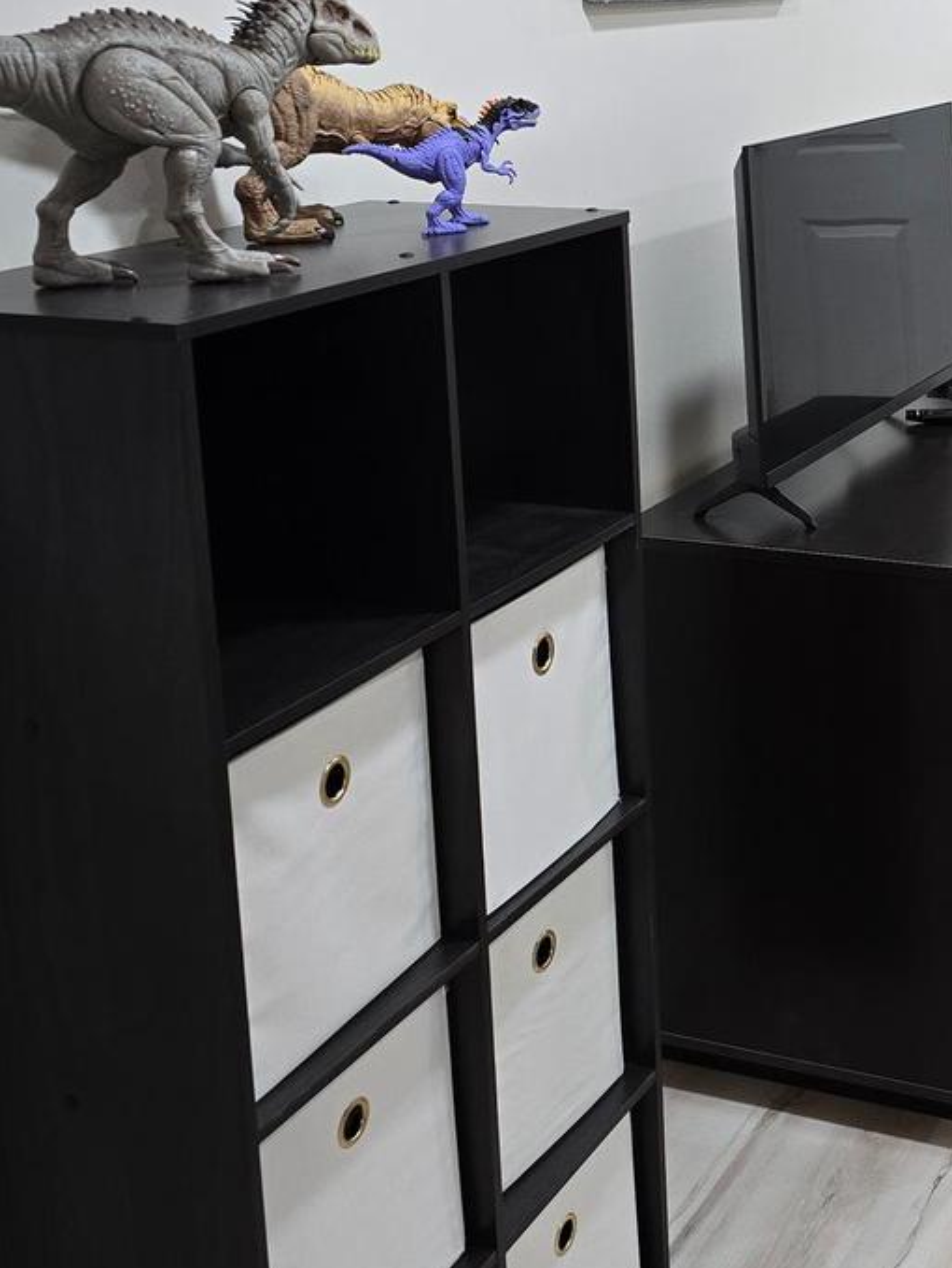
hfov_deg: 26.9
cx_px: 894
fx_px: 1905
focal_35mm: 52
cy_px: 385
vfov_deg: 36.3
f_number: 1.7
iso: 200
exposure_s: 1/120
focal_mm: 6.3
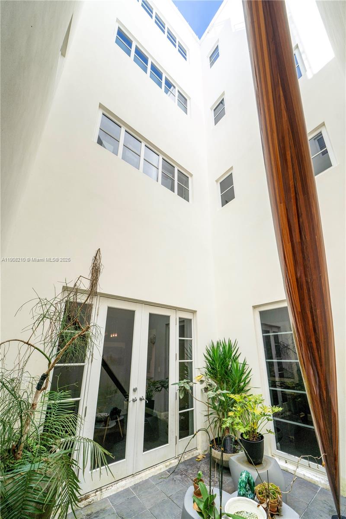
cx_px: 173
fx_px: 173
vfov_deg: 112.6
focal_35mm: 12
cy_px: 260
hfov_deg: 90.0
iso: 125
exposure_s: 1/200
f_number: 6.7
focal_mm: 12
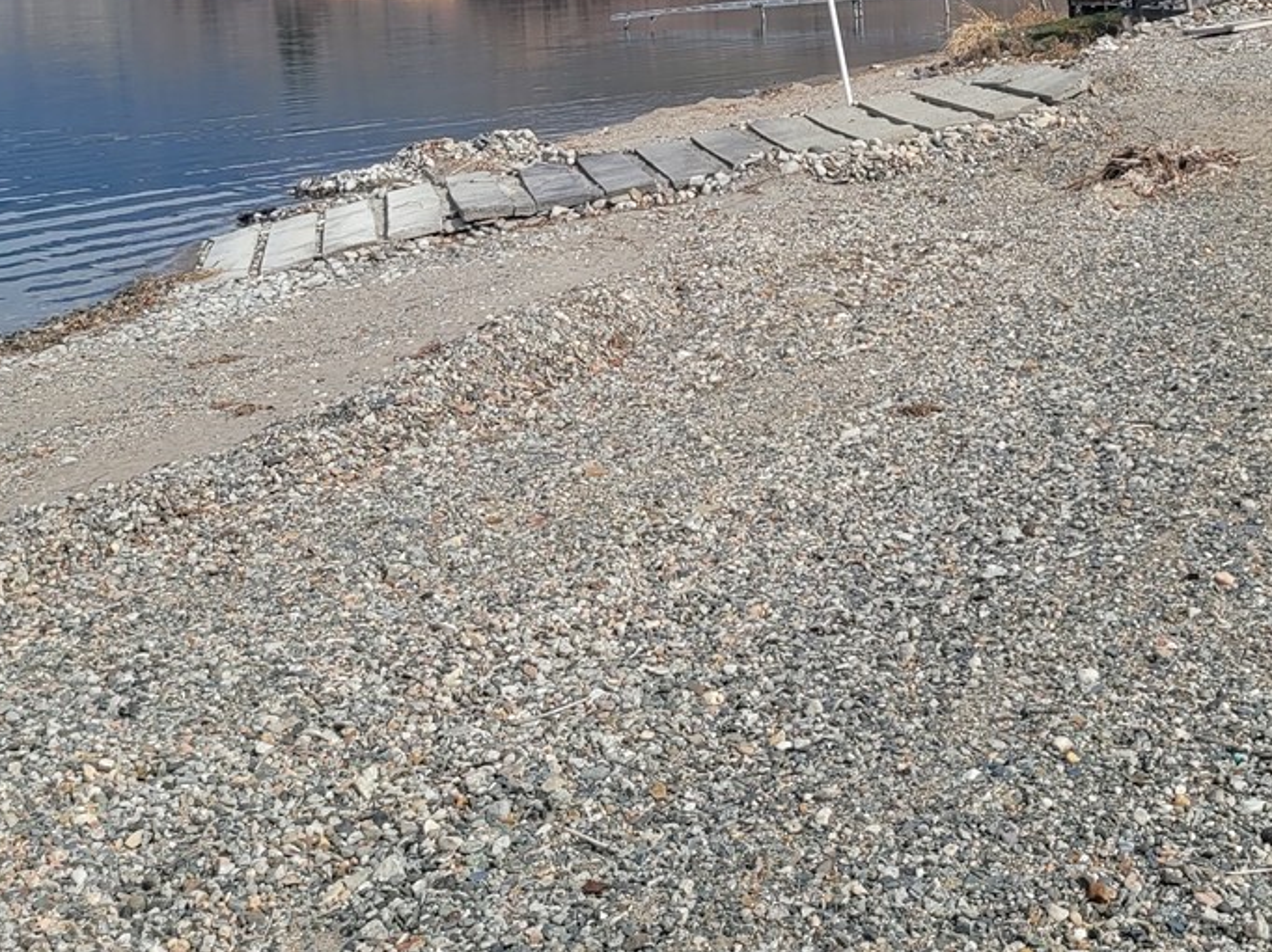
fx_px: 2241
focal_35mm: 61
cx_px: 836
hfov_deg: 31.5
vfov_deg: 23.1
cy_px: 15
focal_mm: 5
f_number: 1.8
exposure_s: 1/3436
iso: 40
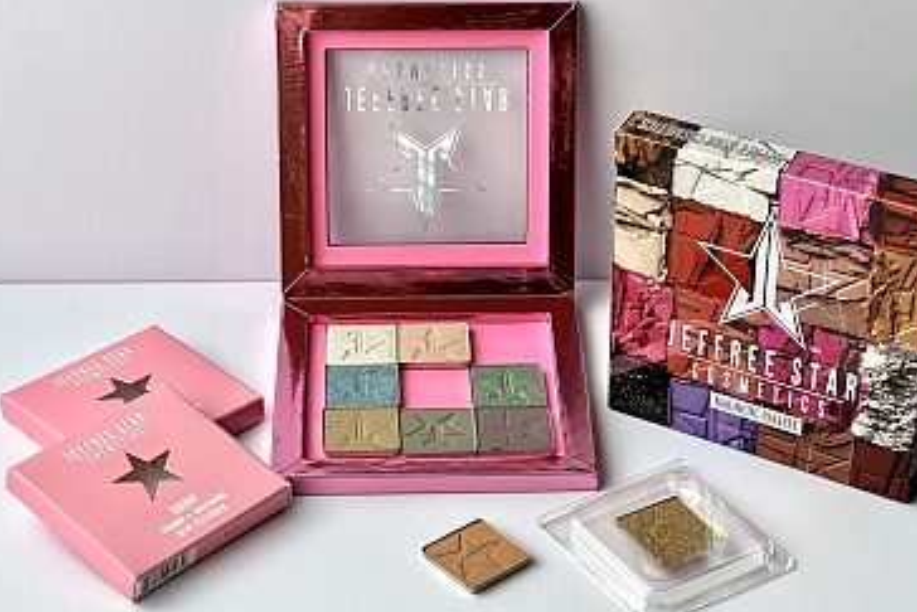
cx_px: 486
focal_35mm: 88
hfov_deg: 23.1
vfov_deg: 15.5
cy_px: 287
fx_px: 2242
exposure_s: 1/81
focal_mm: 9
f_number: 2.8
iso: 200
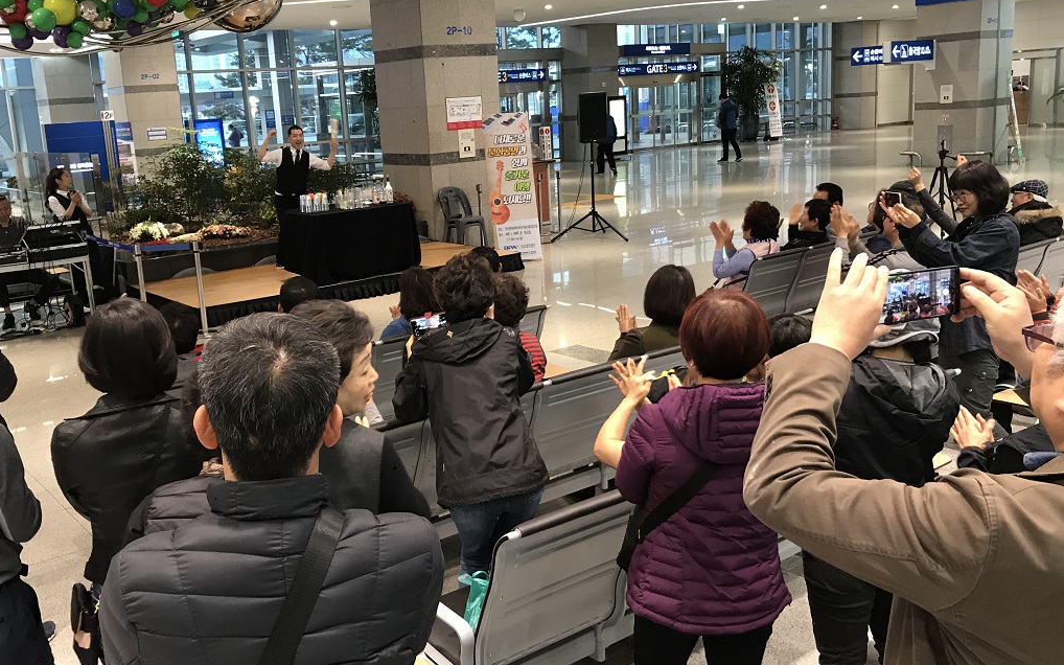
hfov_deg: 55.2
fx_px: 1015
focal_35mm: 35
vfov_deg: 36.3
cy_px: 322
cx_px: 481
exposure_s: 1/15
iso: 40
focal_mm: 3.99
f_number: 1.8
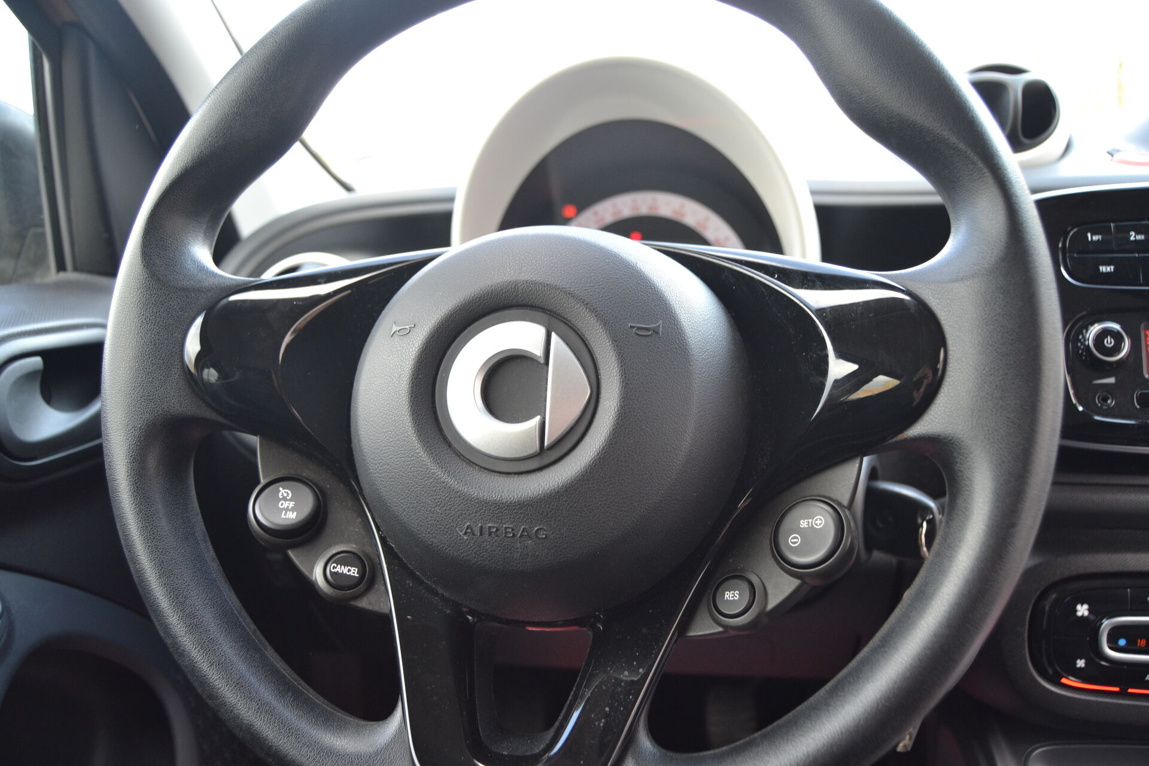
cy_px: 383
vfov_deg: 47.9
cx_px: 574
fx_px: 862
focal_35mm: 27
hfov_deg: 67.4
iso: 400
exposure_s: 1/60
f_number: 4
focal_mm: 18
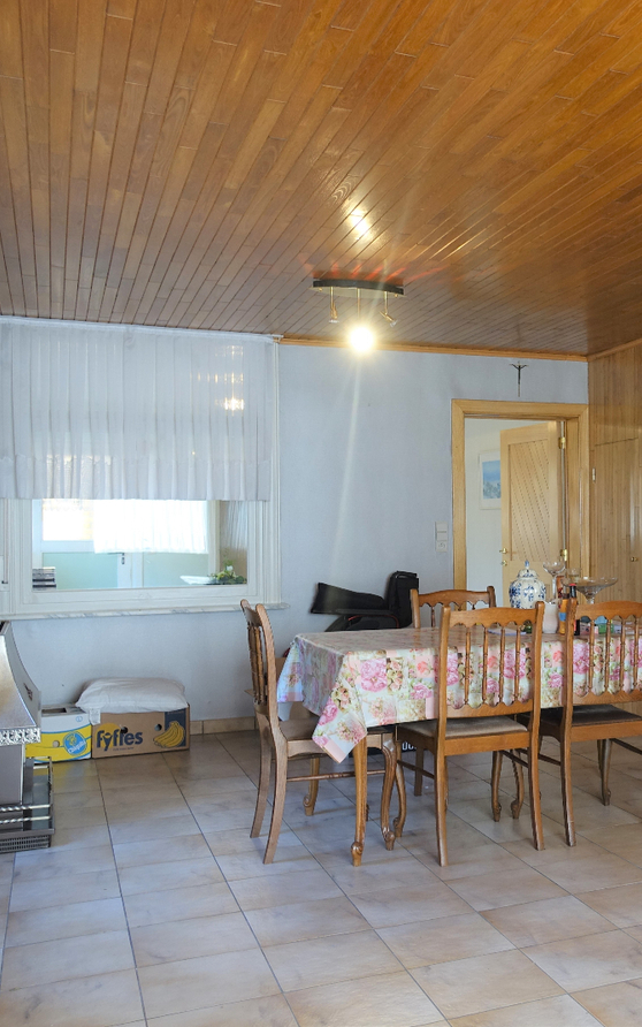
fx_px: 1035
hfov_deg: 32.9
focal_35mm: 37
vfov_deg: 52.7
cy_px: 510
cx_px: 563
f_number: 2.8
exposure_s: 1/40
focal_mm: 8.8
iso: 125
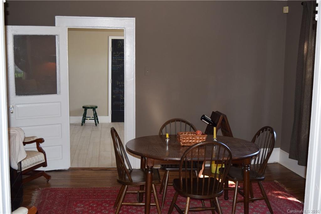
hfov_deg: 45.0
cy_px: 107
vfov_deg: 30.8
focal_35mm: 44
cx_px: 160
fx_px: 388
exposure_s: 1/80
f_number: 4.5
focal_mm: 29
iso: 800
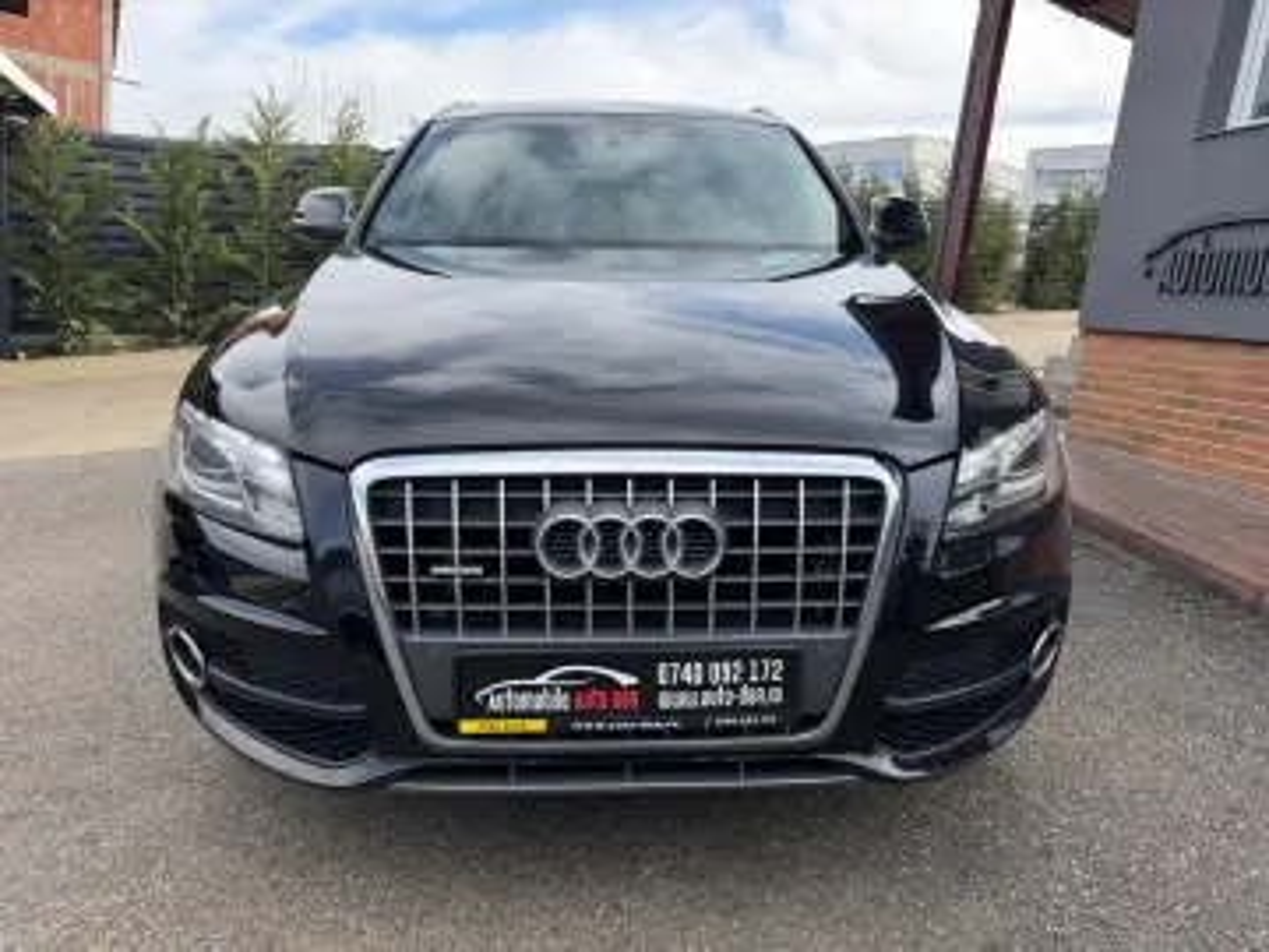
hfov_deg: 71.6
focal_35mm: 24
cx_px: 634
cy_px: 476
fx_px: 880
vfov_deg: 56.8
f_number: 1.78
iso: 100
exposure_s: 1/1464
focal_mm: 6.76
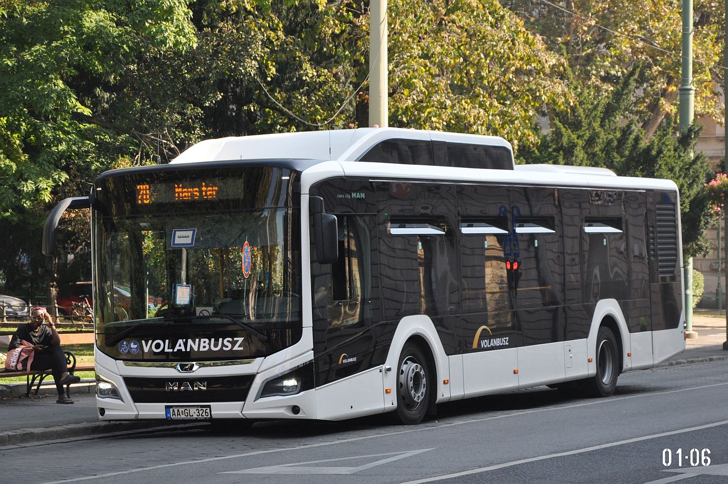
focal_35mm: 105
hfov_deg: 19.5
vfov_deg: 13.0
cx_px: 364
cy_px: 242
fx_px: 2121
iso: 800
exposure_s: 1/800
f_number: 5.3
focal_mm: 70
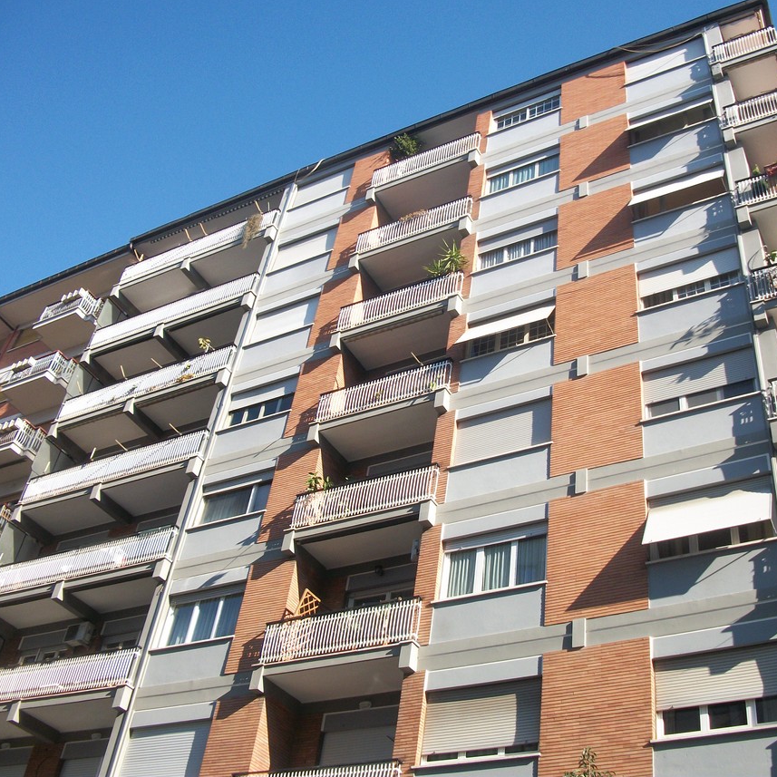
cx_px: 456
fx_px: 965
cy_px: 386
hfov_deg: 43.7
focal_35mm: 38
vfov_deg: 43.9
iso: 80
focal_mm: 5.7
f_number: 8.8
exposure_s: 1/80
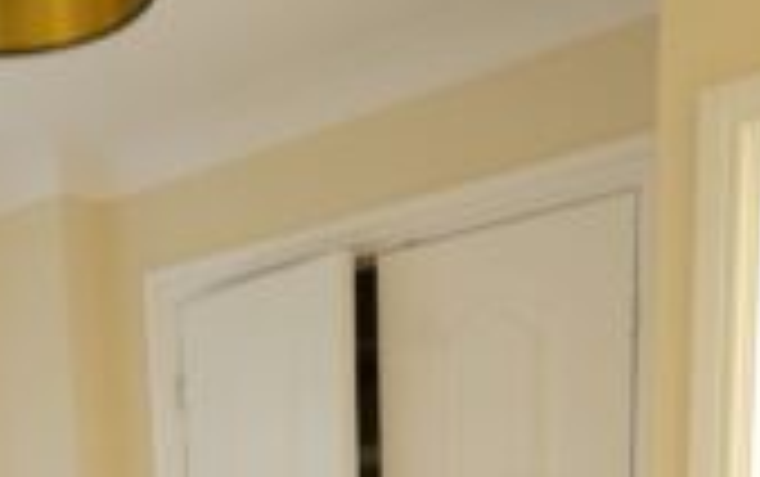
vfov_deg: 16.5
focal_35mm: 65
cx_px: 85
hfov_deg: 30.2
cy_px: 878
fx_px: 1348
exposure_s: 1/2.5
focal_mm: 18
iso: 400
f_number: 5
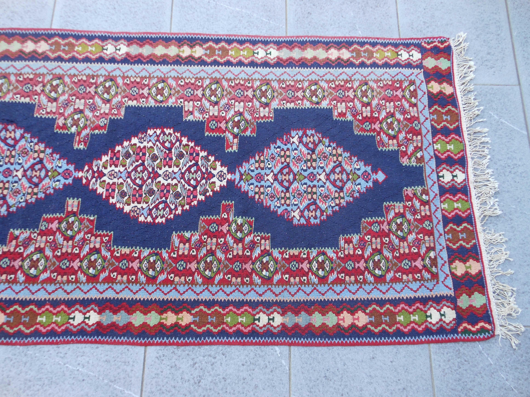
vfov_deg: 54.9
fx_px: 383
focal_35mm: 25
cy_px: 198
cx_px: 265
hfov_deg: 69.4
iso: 80
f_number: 3.2
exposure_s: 1/100
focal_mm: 4.5
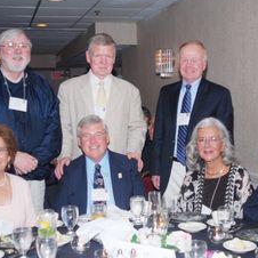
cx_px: 149
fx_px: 455
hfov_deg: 31.6
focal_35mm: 54
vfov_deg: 31.6
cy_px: 136
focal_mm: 24
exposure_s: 1/60
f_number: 4
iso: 100
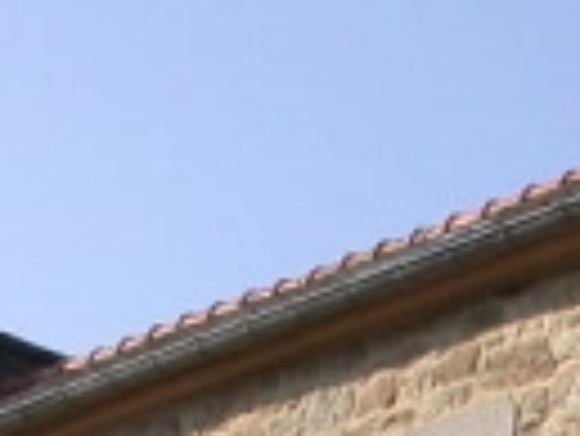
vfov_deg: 7.1
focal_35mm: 201
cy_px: 890
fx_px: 3371
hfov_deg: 9.7
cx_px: 719
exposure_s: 1/266
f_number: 7.5
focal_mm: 7.85
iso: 100
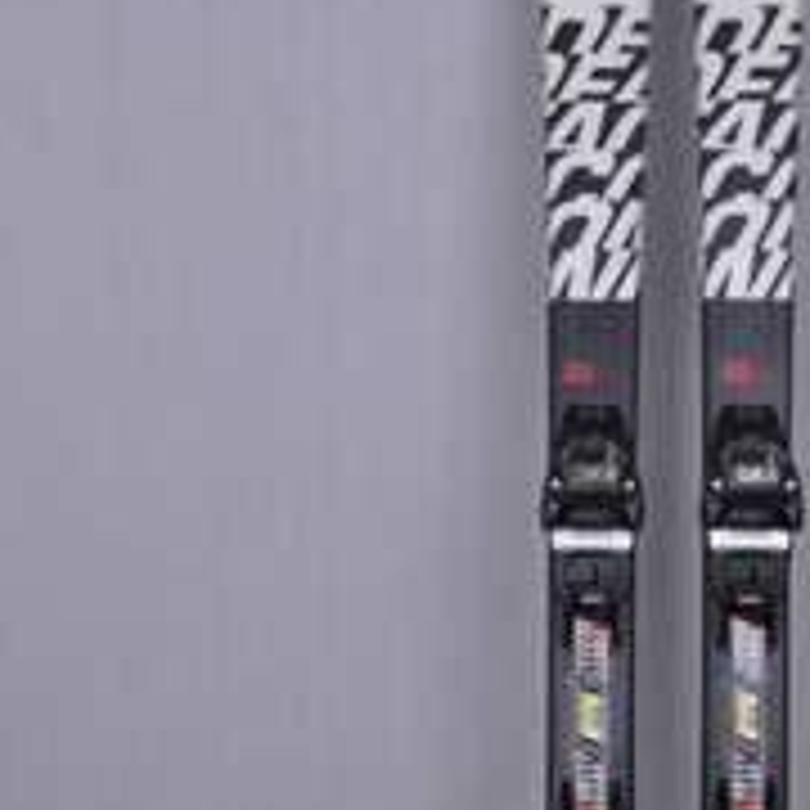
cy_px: 554
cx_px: 659
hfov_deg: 24.2
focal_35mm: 70
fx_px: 1853
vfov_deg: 24.5
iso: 3200
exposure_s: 1/125
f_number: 11
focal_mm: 22
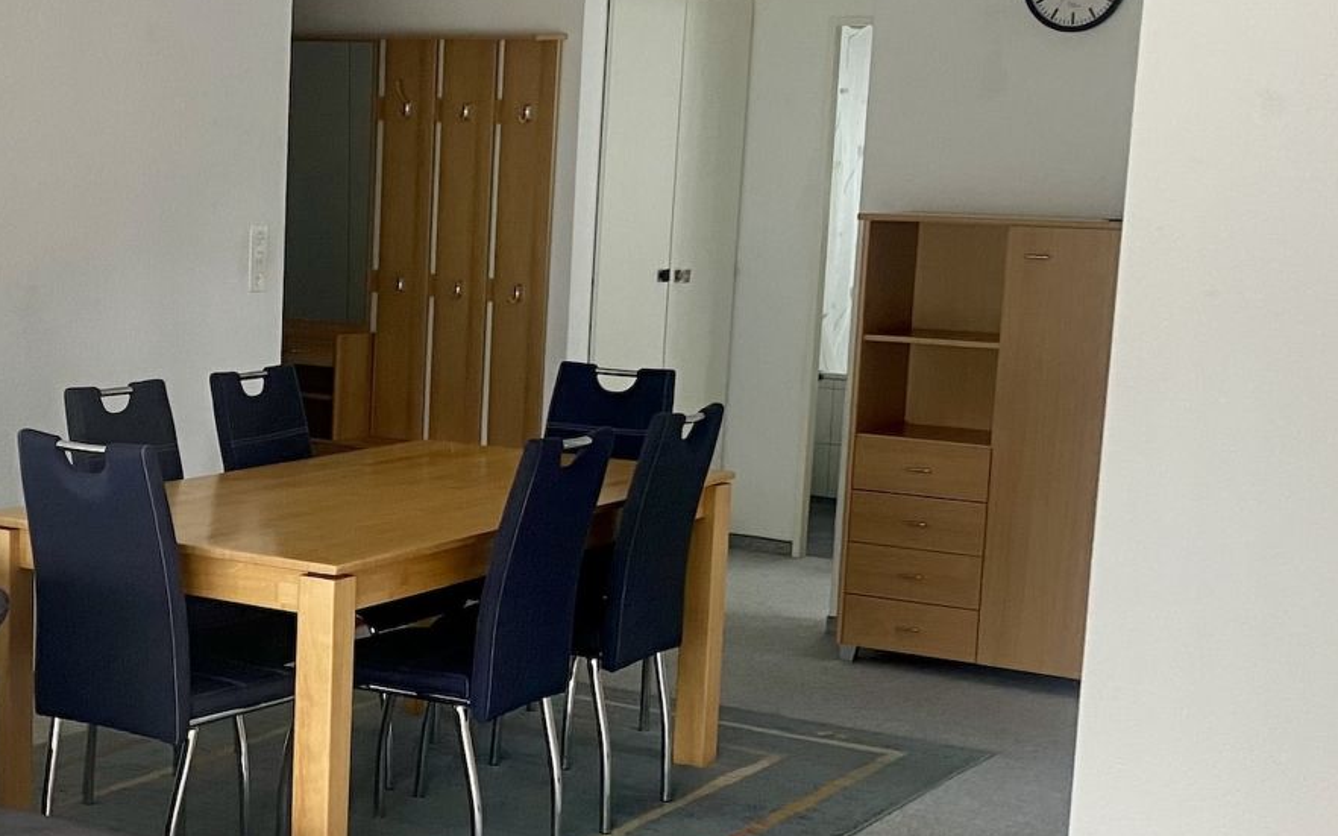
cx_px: 332
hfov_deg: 31.4
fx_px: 2333
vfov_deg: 20.3
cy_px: 537
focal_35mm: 64
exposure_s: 1/98
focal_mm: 4.25
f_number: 1.8
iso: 125
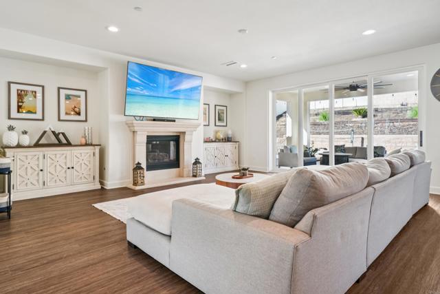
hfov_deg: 84.0
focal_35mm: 20
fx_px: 244
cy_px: 147
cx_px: 220
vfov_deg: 62.0
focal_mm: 20
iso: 400
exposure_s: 1/20
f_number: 8
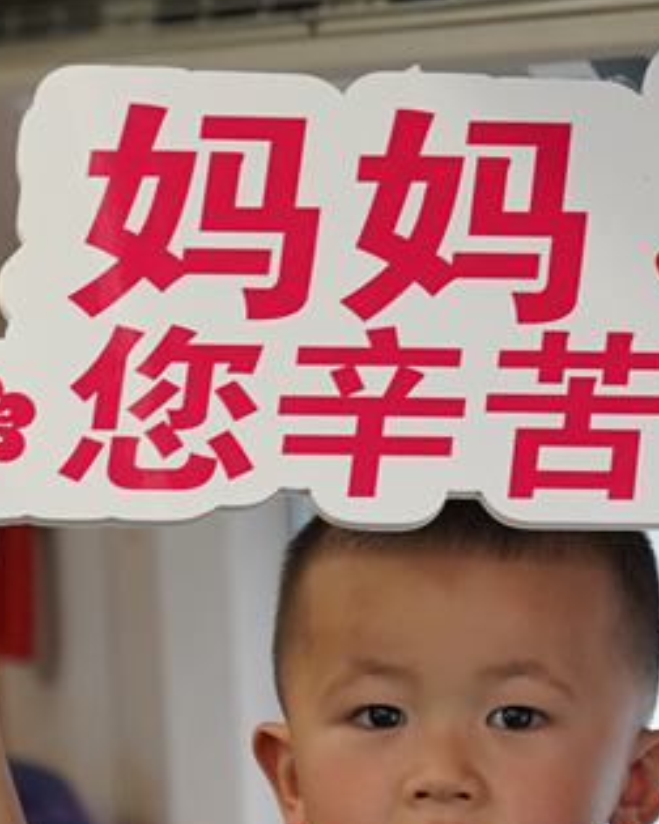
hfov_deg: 5.7
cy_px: 524
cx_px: 586
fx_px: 6558
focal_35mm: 269
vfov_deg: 7.2
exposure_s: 1/200
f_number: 3.5
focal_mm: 70
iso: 1600
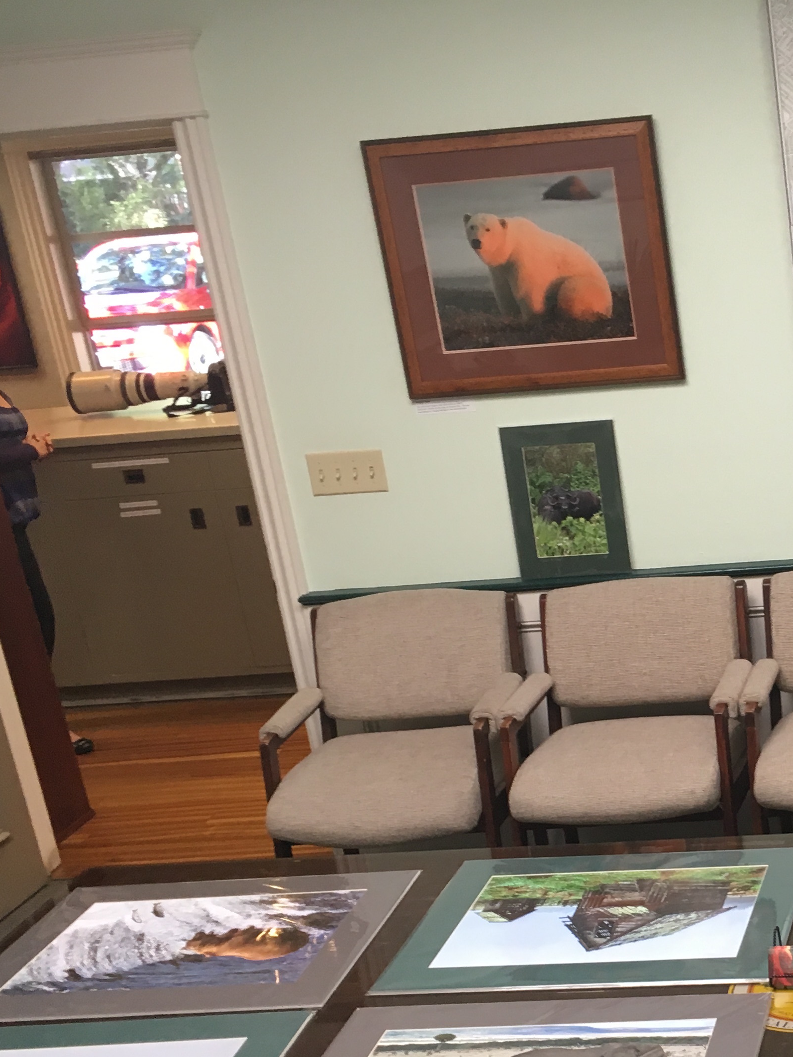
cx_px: 858
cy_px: 746
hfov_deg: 24.8
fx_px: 1680
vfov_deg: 34.4
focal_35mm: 55
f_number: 2.2
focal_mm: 4.15
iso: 64
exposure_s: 1/30
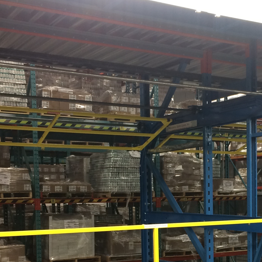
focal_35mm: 63
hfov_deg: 26.7
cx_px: 217
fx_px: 539
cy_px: 227
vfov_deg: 26.5
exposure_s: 1/30
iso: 64
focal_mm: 4.15
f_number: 2.2
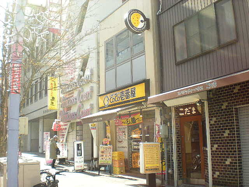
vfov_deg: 37.7
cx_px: 124
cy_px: 94
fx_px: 273
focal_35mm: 38
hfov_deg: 49.0
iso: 89
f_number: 3.1
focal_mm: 6.3
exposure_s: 1/208
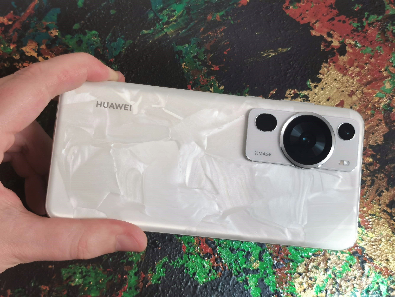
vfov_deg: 26.6
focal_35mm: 55
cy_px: 148
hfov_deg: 34.9
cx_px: 198
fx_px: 628
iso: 64
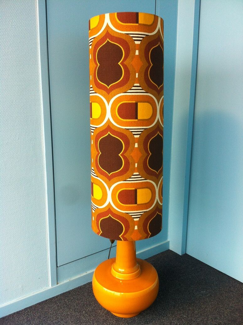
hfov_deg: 40.6
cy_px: 162
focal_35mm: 35
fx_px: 328
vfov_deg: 52.7
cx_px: 122
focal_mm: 3.85
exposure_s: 1/15
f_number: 2.8
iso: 80
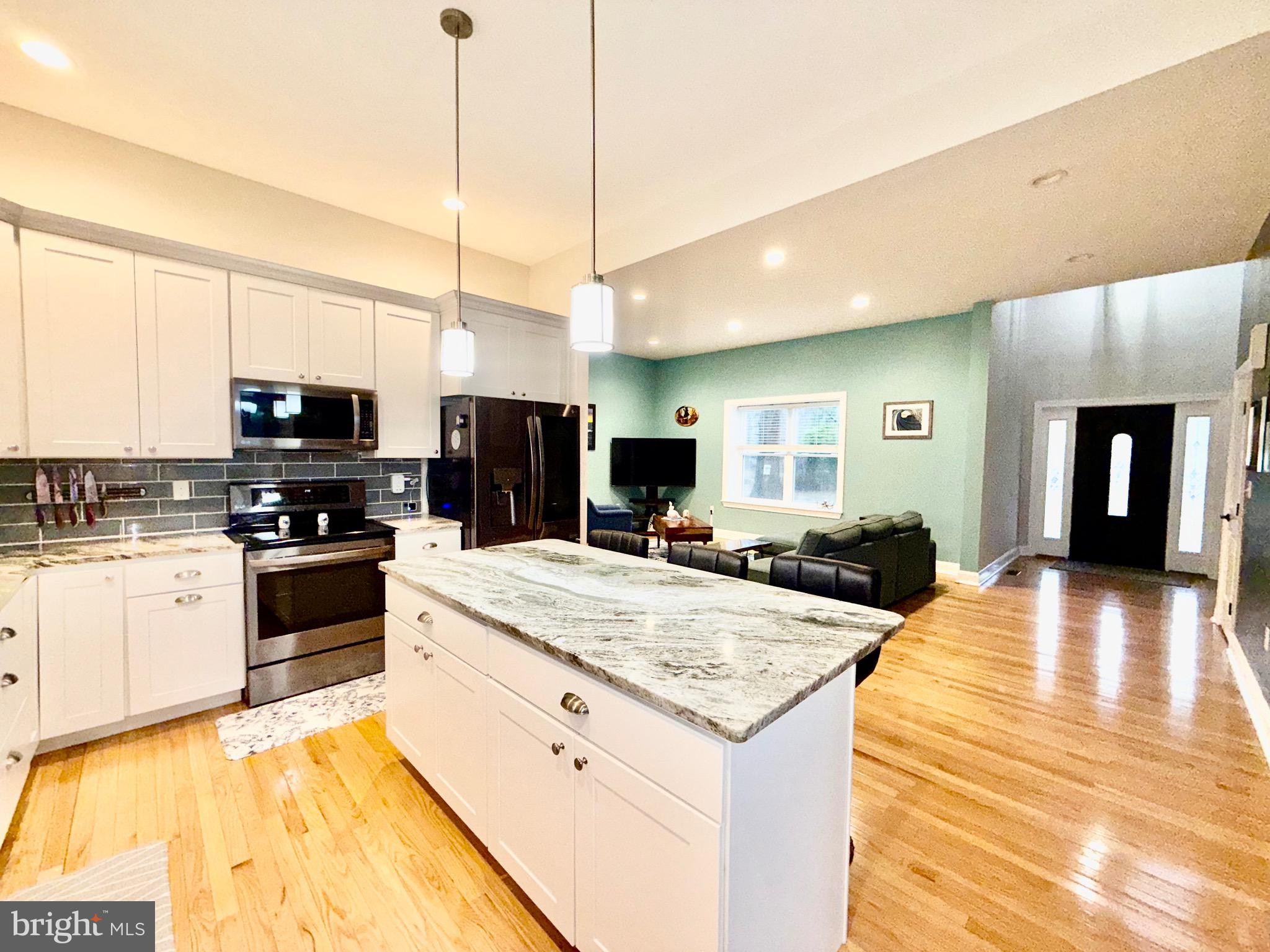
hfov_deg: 102.1
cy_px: 476
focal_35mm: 14
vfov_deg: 85.7
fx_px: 514
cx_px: 635
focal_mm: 2.22
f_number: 2.2
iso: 80
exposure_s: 1/80
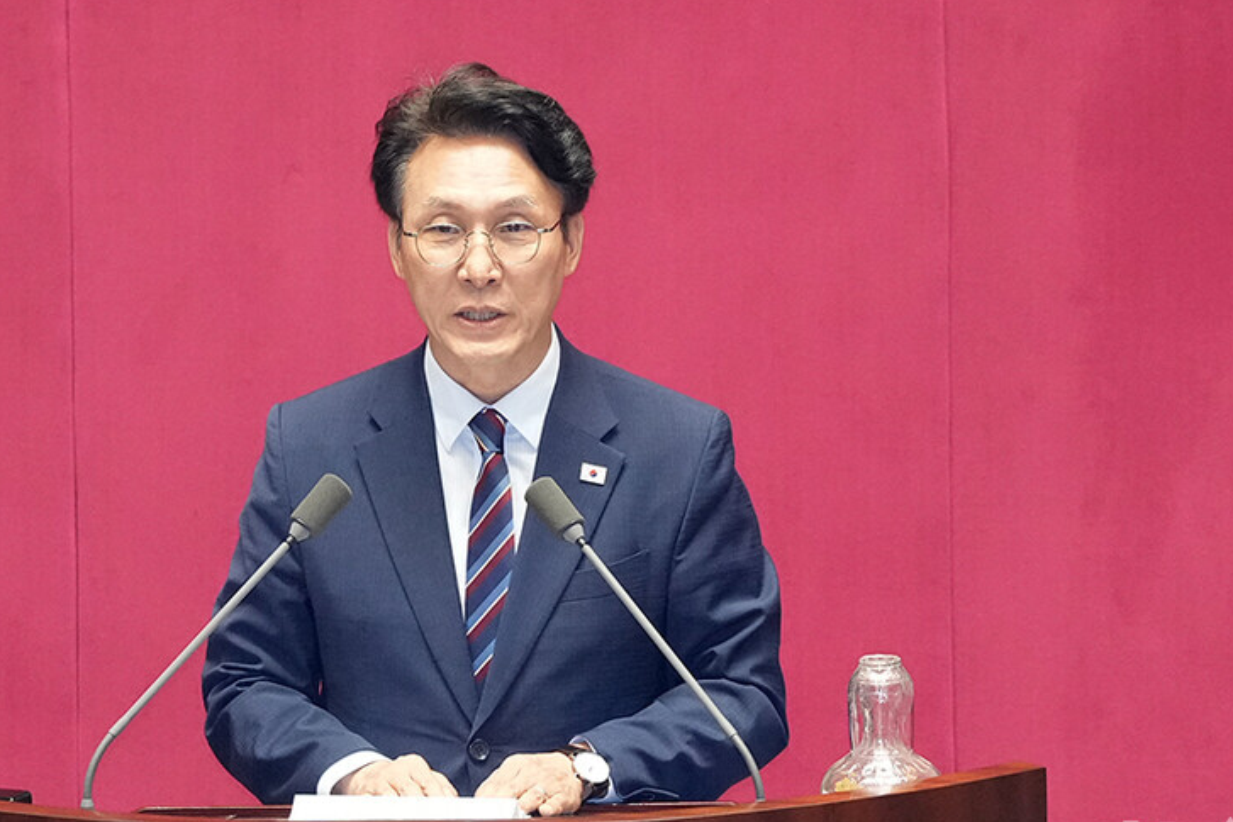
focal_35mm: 264
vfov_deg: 5.2
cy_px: 505
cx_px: 483
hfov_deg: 7.8
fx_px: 9043
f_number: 3.2
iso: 3200
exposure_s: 1/160
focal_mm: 200
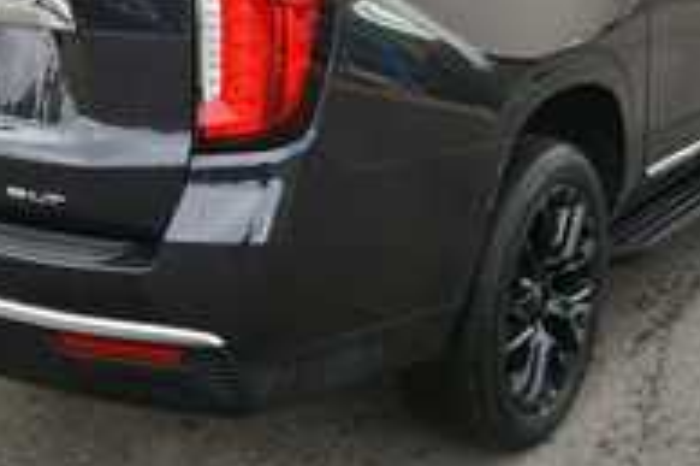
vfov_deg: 21.5
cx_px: 296
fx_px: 1205
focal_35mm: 62
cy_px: 63
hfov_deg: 32.3
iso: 360
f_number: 5.6
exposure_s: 1/250
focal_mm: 20
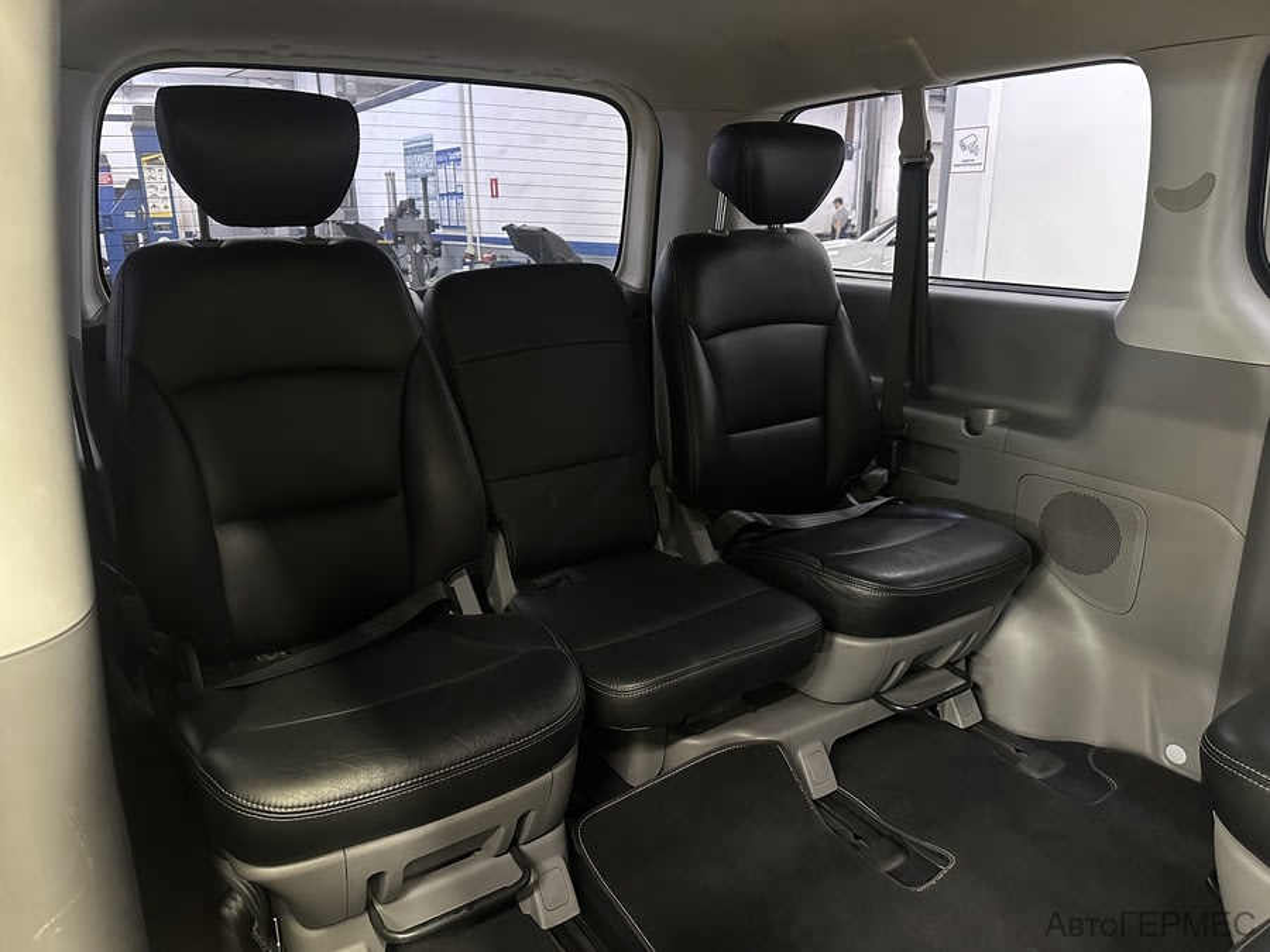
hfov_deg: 71.6
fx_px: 881
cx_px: 635
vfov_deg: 56.8
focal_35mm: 24
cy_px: 476
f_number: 1.78
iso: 800
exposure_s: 1/25
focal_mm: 6.86
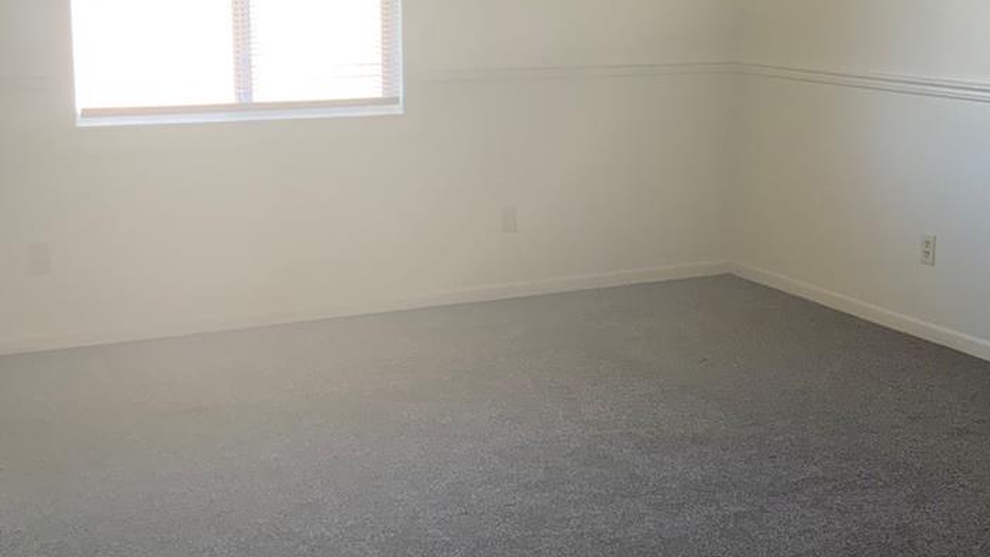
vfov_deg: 22.1
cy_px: 188
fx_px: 1418
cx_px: 589
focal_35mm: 54
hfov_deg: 38.4
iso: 40
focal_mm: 3
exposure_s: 1/60
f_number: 1.8
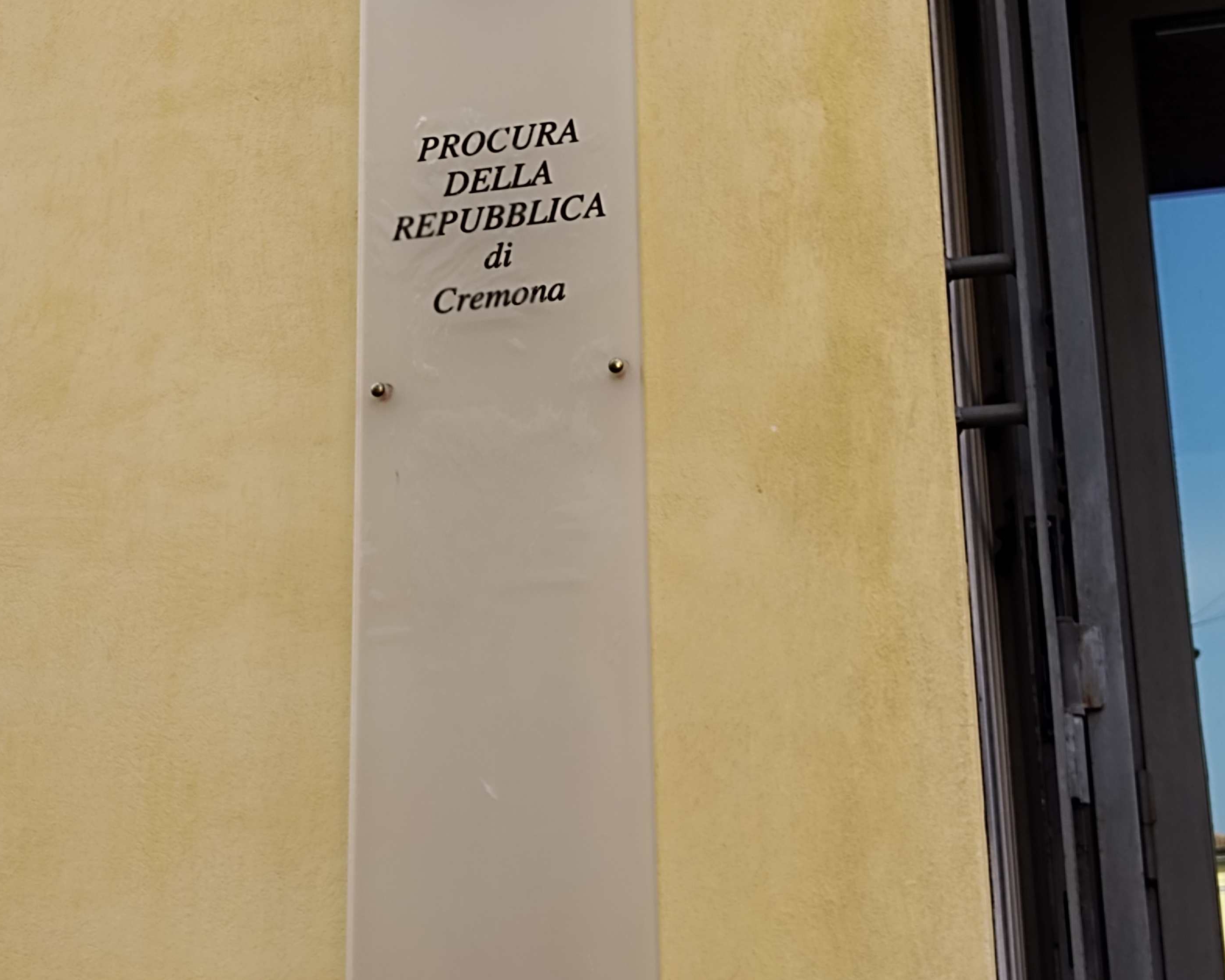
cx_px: 571
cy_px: 443
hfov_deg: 30.0
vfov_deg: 24.2
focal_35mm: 63
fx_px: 2284
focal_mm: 4.75
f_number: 1.8
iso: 100
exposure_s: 1/133
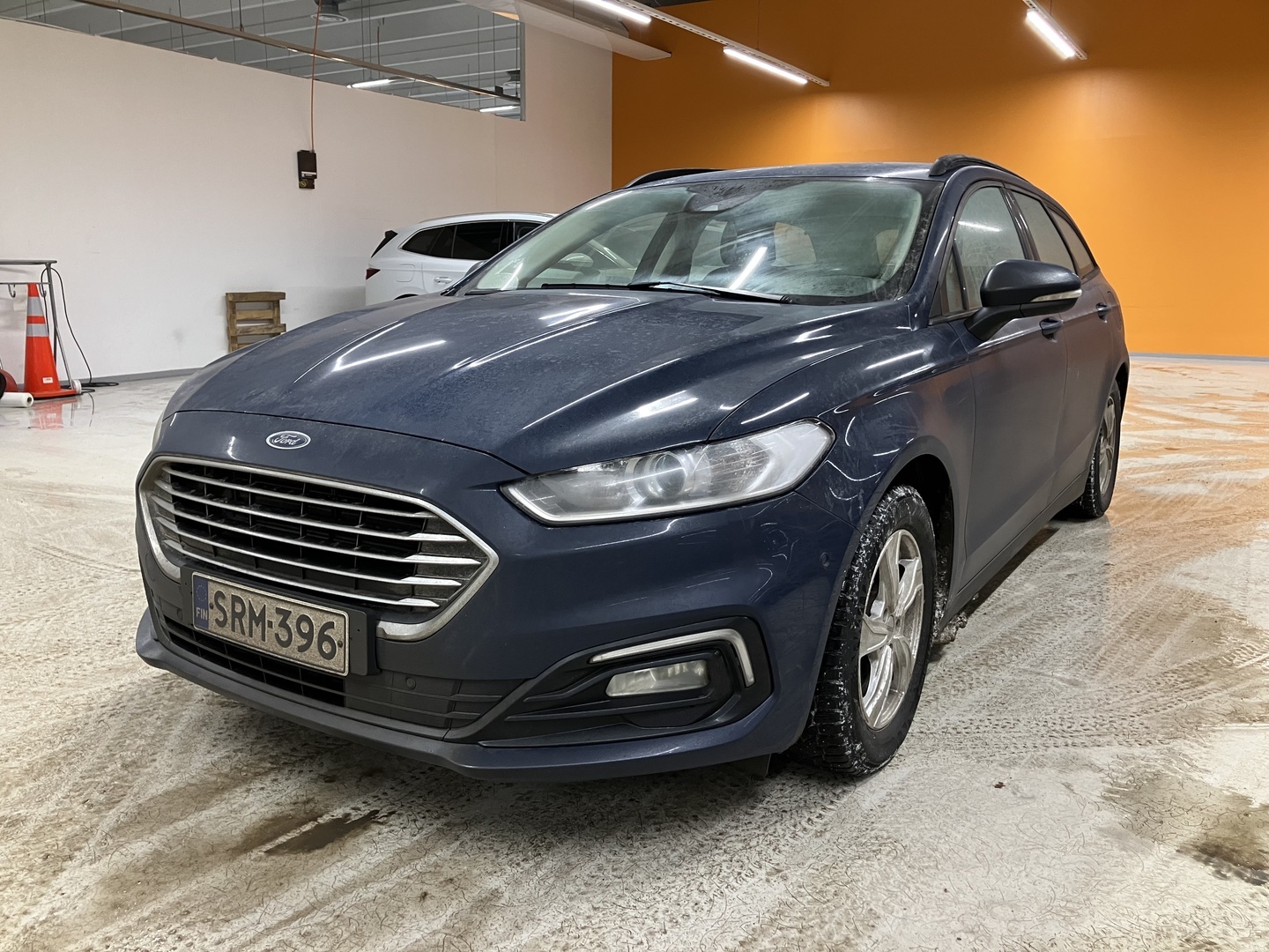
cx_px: 634
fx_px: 1026
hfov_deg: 63.4
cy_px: 476
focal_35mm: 28
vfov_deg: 49.7
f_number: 1.8
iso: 100
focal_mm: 3.99
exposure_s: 1/54
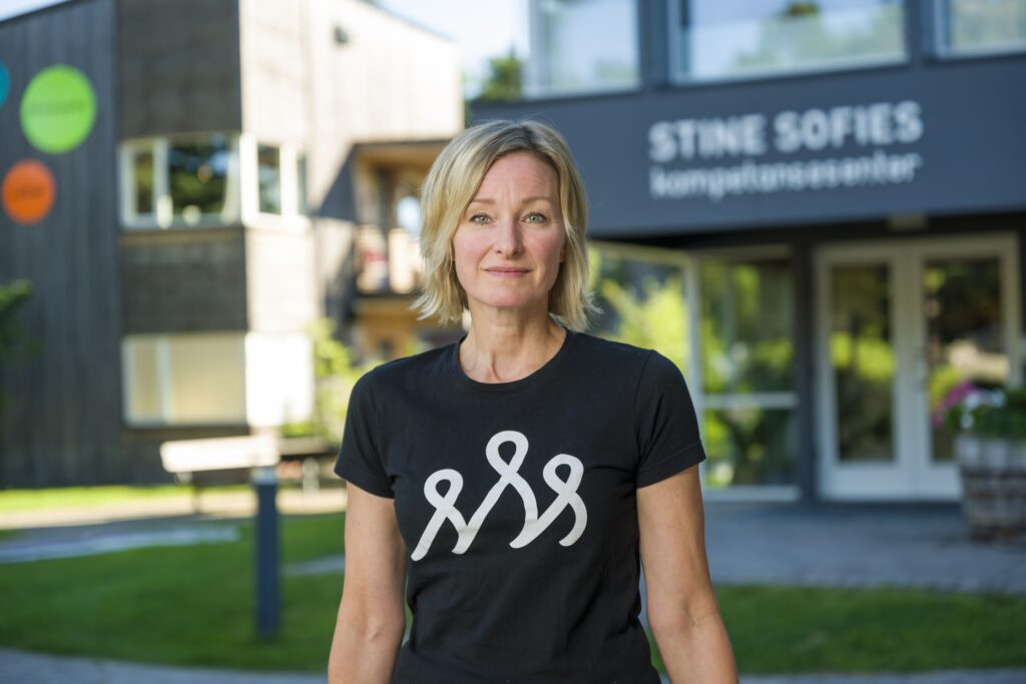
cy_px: 342
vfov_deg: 19.5
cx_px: 513
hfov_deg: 28.8
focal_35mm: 70
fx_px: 1995
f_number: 3.2
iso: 80
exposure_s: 1/200
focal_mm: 70
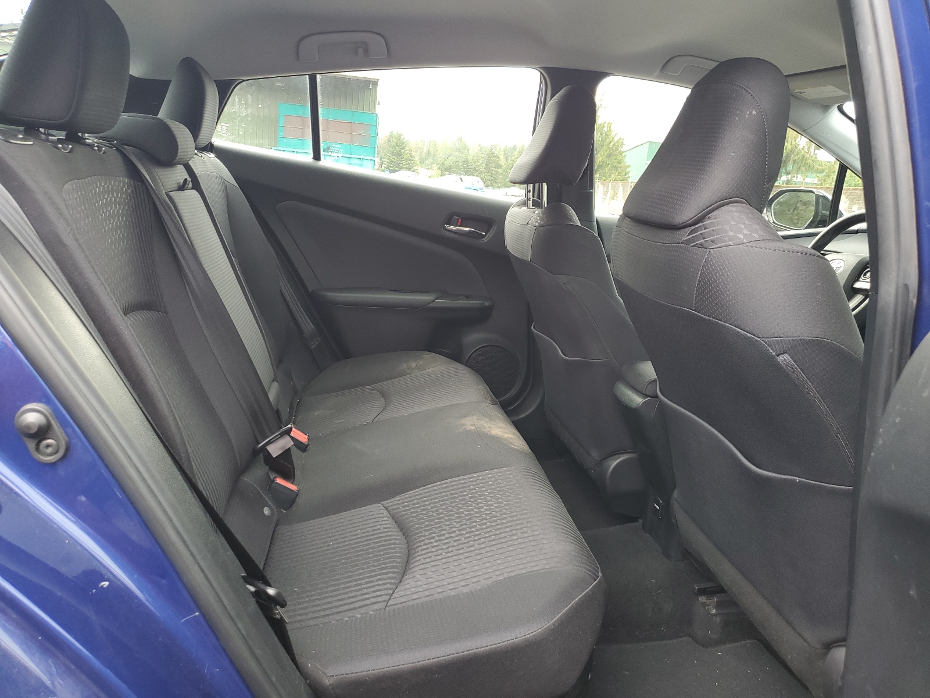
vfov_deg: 53.1
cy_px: 349
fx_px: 699
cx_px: 465
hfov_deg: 67.3
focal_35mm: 26
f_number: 1.5
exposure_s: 1/120
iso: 57
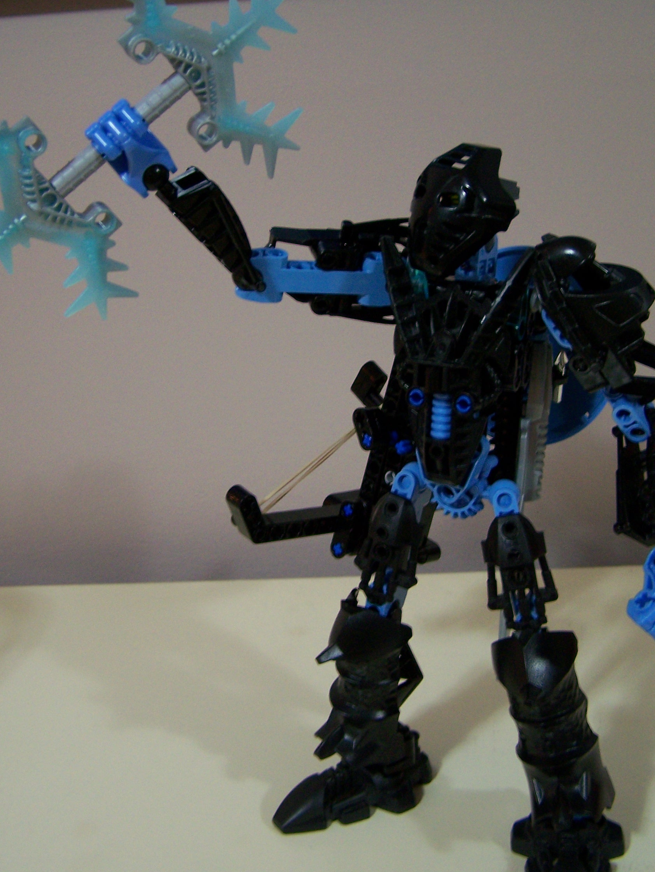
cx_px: 339
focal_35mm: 48
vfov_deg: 39.6
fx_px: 1209
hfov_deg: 30.3
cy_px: 398
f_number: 2.8
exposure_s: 1/10
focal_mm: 6.3
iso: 160
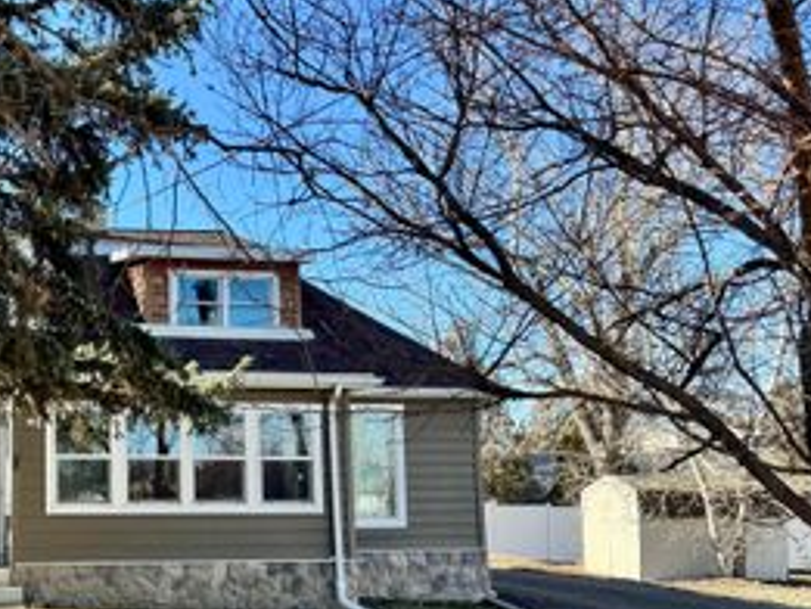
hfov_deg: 38.4
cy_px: 402
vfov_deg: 31.3
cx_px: 81
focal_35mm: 46
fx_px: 1078
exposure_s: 1/1151
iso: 80
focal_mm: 6.76
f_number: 1.78
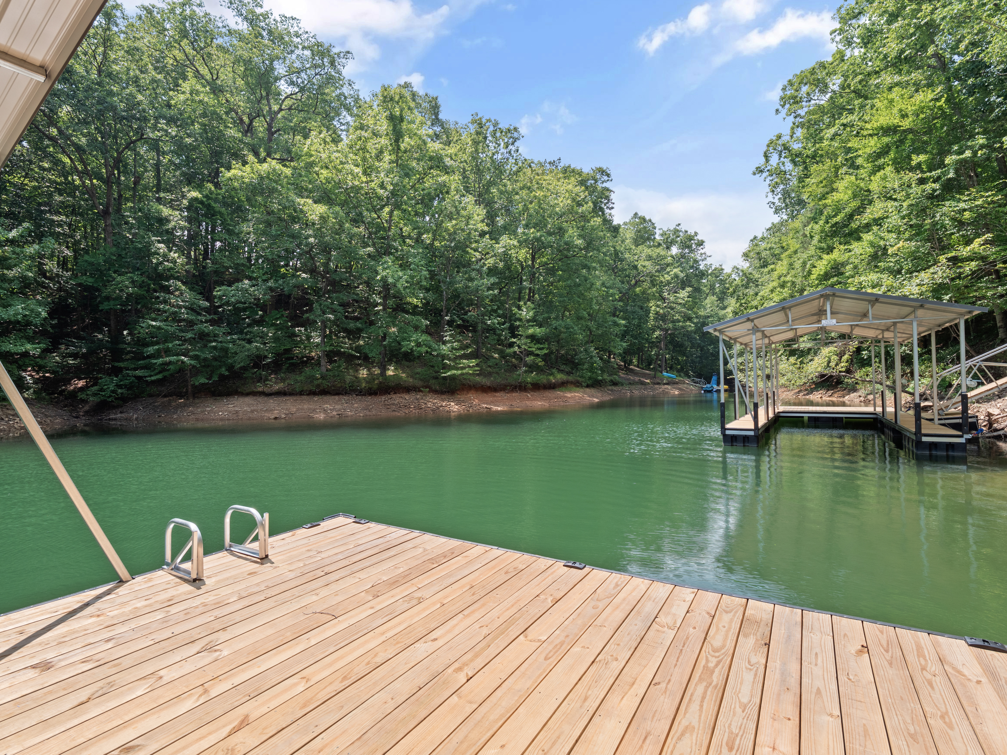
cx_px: 504
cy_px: 378
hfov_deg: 94.5
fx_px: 465
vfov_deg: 78.1
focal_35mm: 16
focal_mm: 8
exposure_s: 1/200
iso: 200
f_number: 5.6
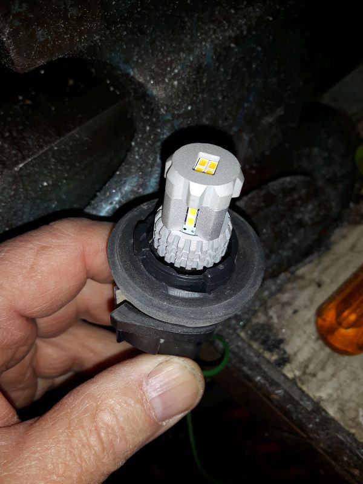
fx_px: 433
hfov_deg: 45.4
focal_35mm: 31
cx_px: 182
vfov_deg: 58.4
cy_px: 242
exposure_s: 1/323
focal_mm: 3.7
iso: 40
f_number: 1.9
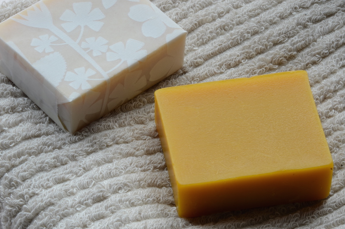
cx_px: 172
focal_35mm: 225
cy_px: 114
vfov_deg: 6.1
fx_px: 2152
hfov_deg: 9.2
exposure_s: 2
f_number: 32
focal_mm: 150
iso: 100
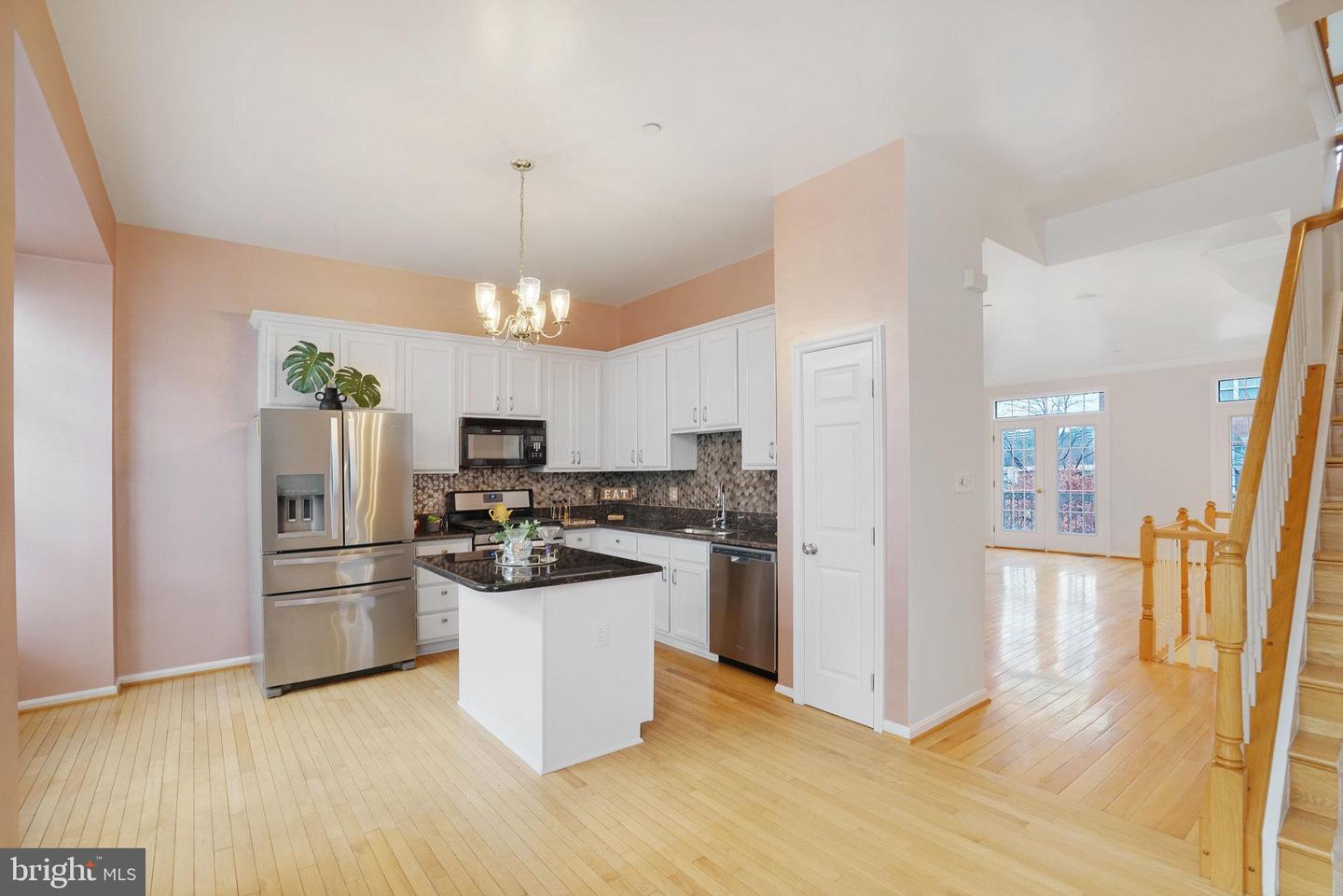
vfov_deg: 73.7
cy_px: 448
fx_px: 597
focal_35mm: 16
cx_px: 672
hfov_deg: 96.7
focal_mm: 16
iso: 1250
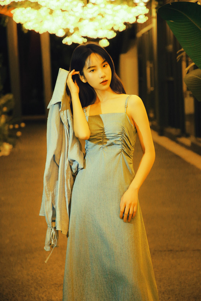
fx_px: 863
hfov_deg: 13.3
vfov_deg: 19.8
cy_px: 150
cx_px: 100
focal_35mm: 103
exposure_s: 1/80
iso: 3200
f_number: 4
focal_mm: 105
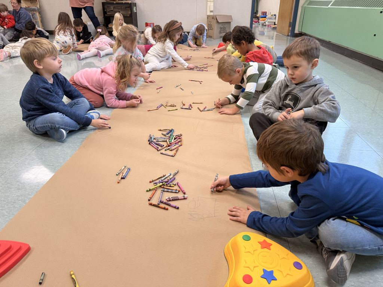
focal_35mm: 24
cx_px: 192
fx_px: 266
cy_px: 144
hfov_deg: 71.6
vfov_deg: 56.8
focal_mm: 6.76
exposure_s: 1/120
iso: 160
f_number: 1.78
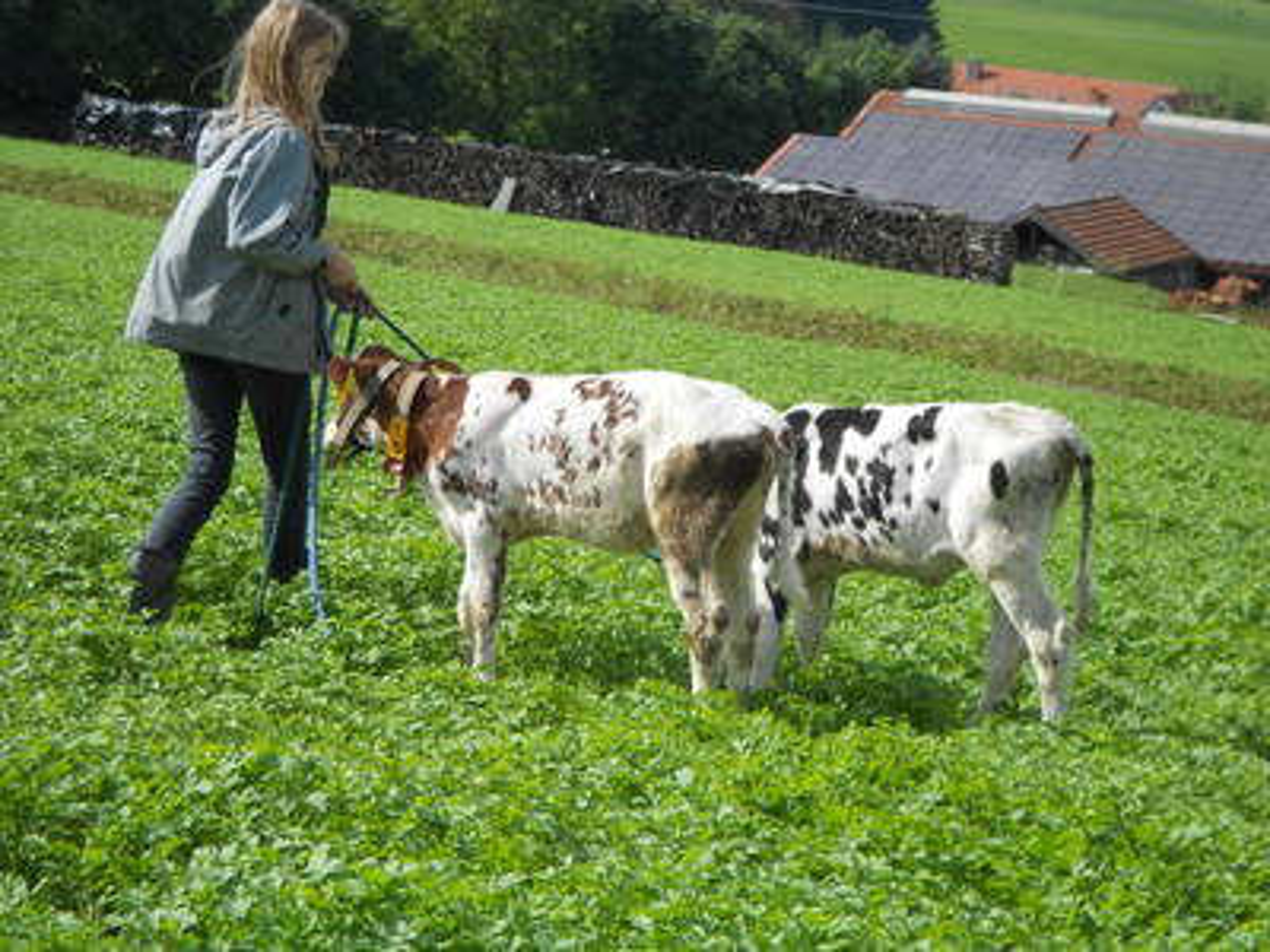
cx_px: 635
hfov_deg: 15.2
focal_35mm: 130
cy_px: 476
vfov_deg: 11.4
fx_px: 4769
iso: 80
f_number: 6.5
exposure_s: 1/250
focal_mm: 23
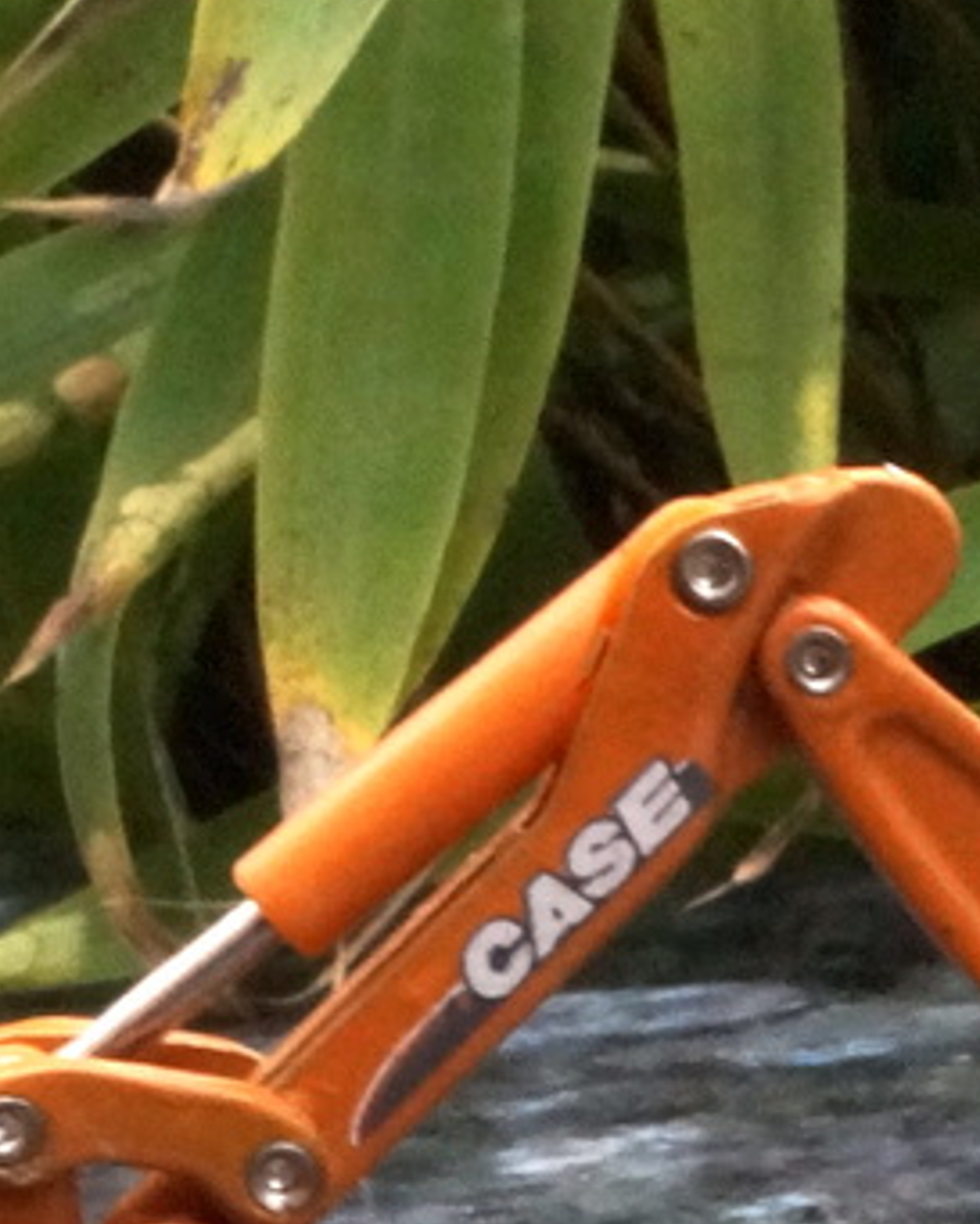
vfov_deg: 11.4
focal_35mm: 165
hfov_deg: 8.8
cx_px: 2039
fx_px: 5979
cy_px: 1617
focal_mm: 20
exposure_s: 1/60
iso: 1250
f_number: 22
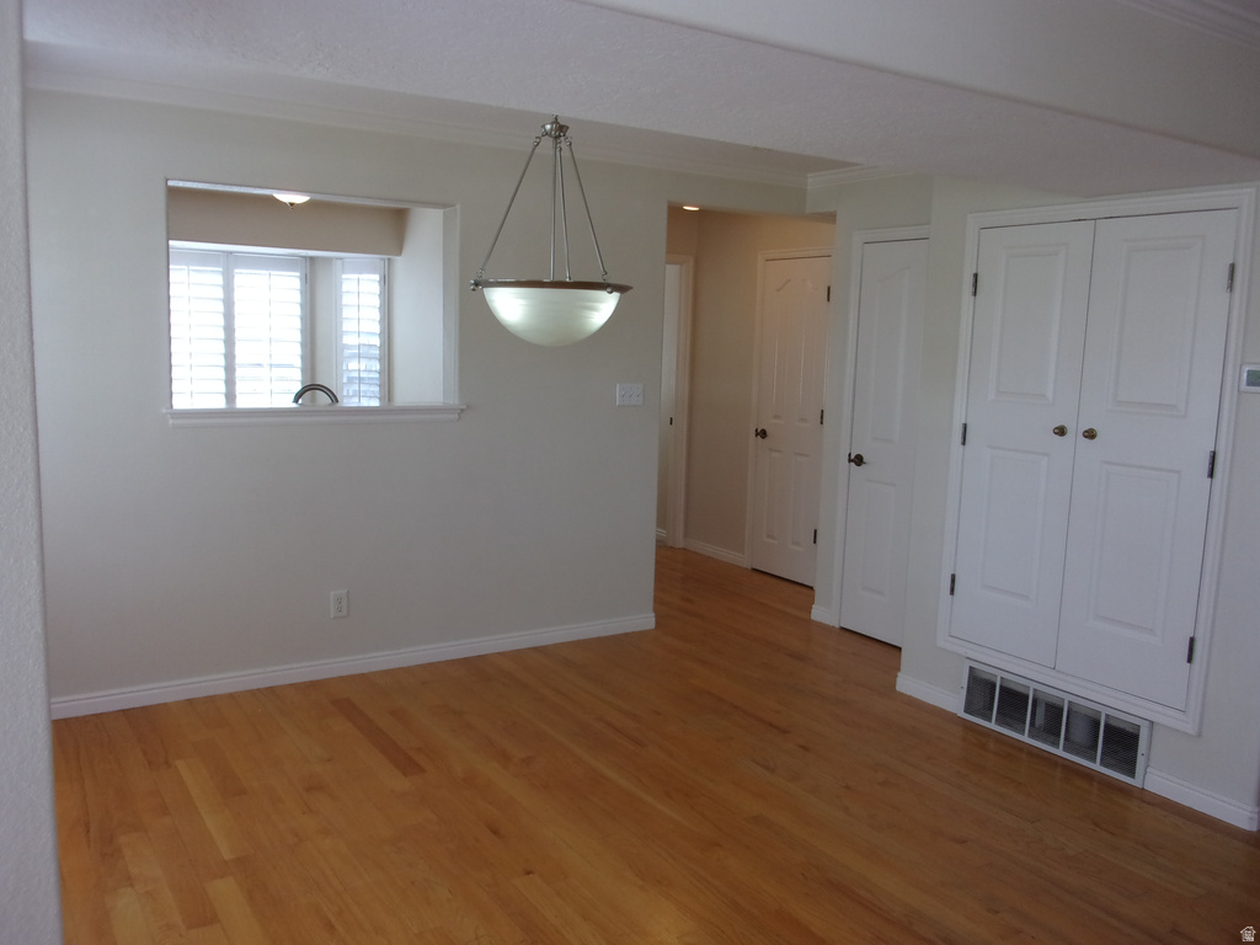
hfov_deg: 63.4
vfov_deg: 49.7
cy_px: 472
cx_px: 630
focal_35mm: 28
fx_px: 1019
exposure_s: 1/34
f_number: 3.9
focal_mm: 5.1
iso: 117
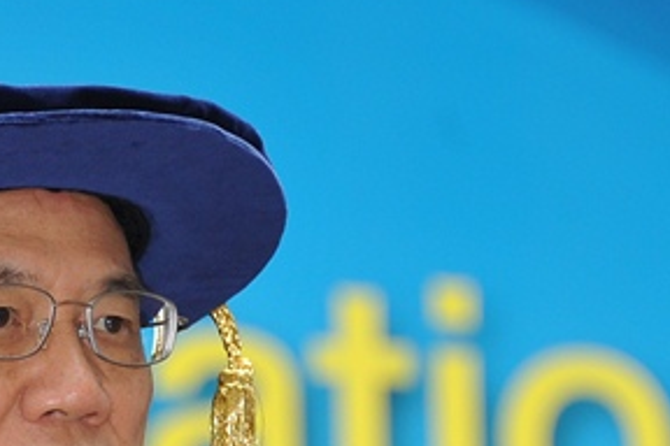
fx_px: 15223
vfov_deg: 1.7
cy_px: 613
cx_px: 28
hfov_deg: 2.5
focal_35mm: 818
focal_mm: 230
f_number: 6.3
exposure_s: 1/160
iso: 800
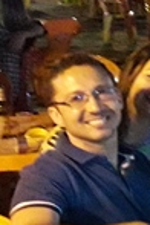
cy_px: 155
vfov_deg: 16.1
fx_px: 794
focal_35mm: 127
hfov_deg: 9.7
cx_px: 343
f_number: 1.9
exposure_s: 1/15
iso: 800
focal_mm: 3.7
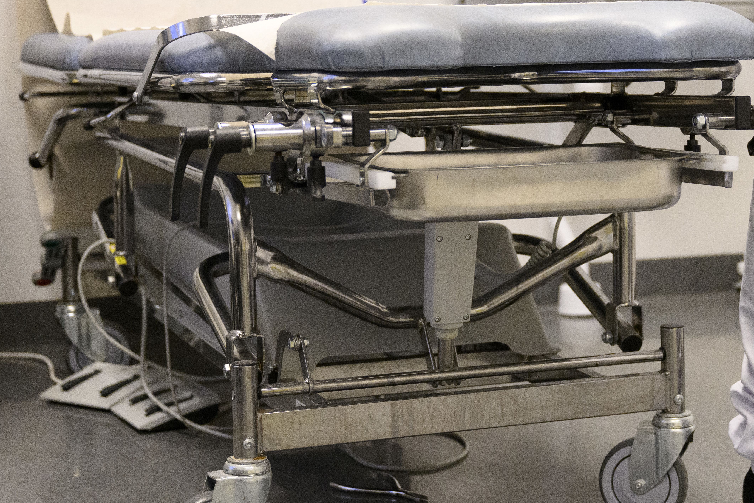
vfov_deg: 14.4
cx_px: 678
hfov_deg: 21.0
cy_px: 194
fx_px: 1990
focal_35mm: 95
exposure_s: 1/320
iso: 3200
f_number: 3.2
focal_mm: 49
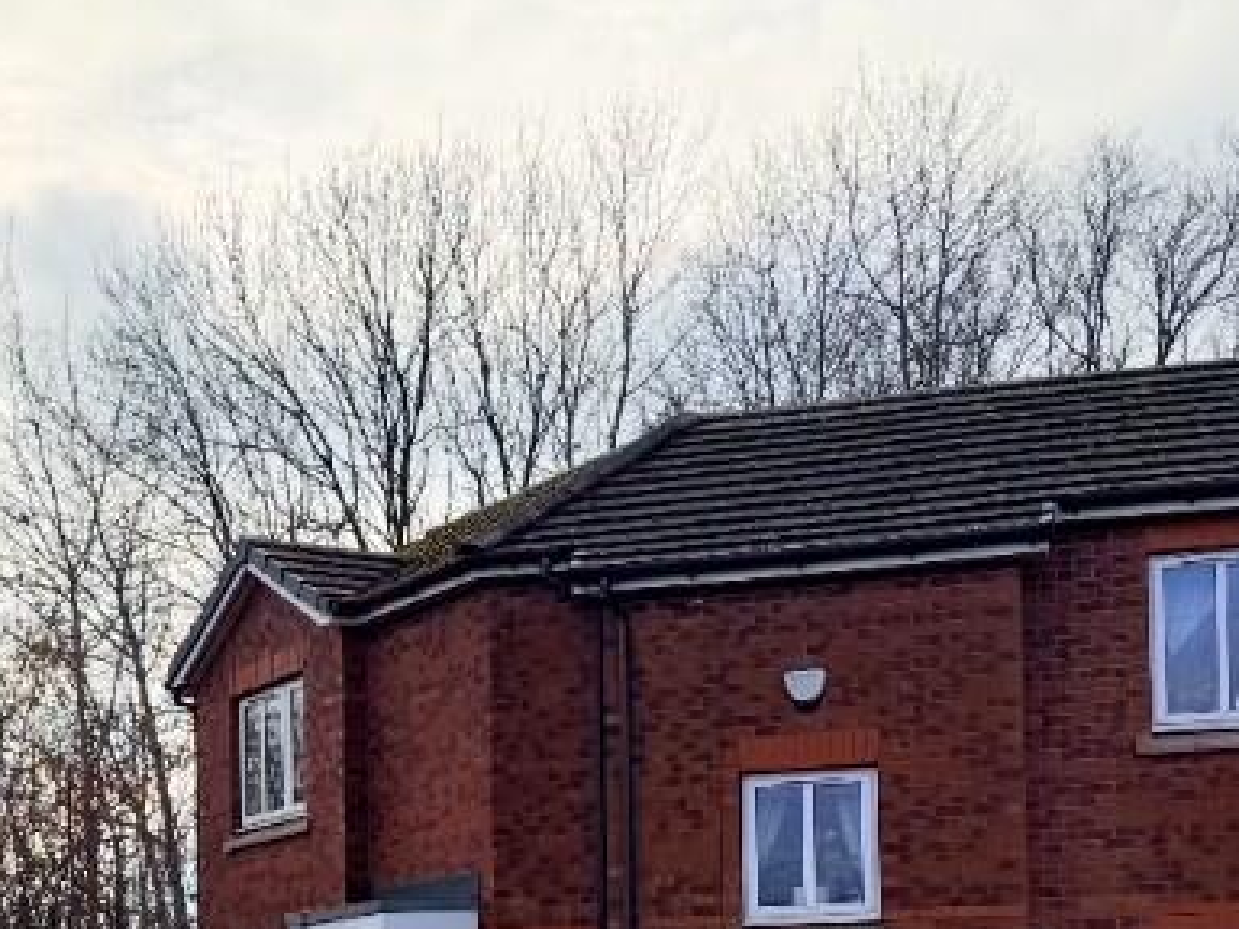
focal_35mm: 64
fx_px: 2291
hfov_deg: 29.7
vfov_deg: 21.7
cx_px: 290
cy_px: 1016
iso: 80
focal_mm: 6.76
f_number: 1.78
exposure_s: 1/7353
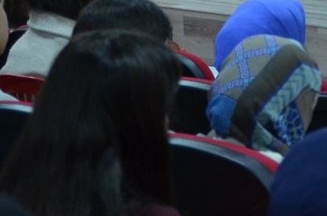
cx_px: 452
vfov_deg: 5.9
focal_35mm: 231
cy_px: -107
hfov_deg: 8.8
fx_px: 2093
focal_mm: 40
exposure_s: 1/30
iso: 1000
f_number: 4.5
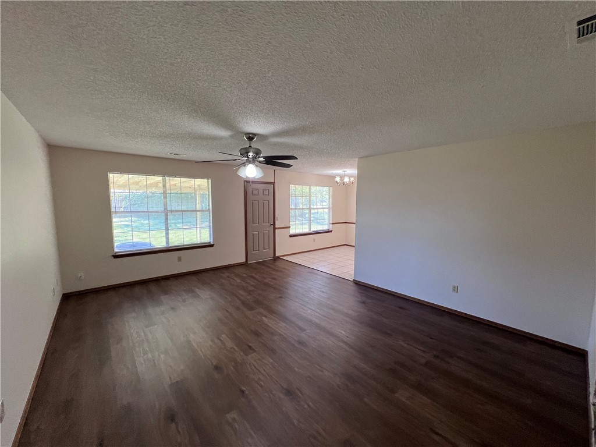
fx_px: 224
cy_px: 224
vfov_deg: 89.9
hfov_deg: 106.2
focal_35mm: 13
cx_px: 298
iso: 200
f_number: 1.8
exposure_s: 1/120
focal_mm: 1.57
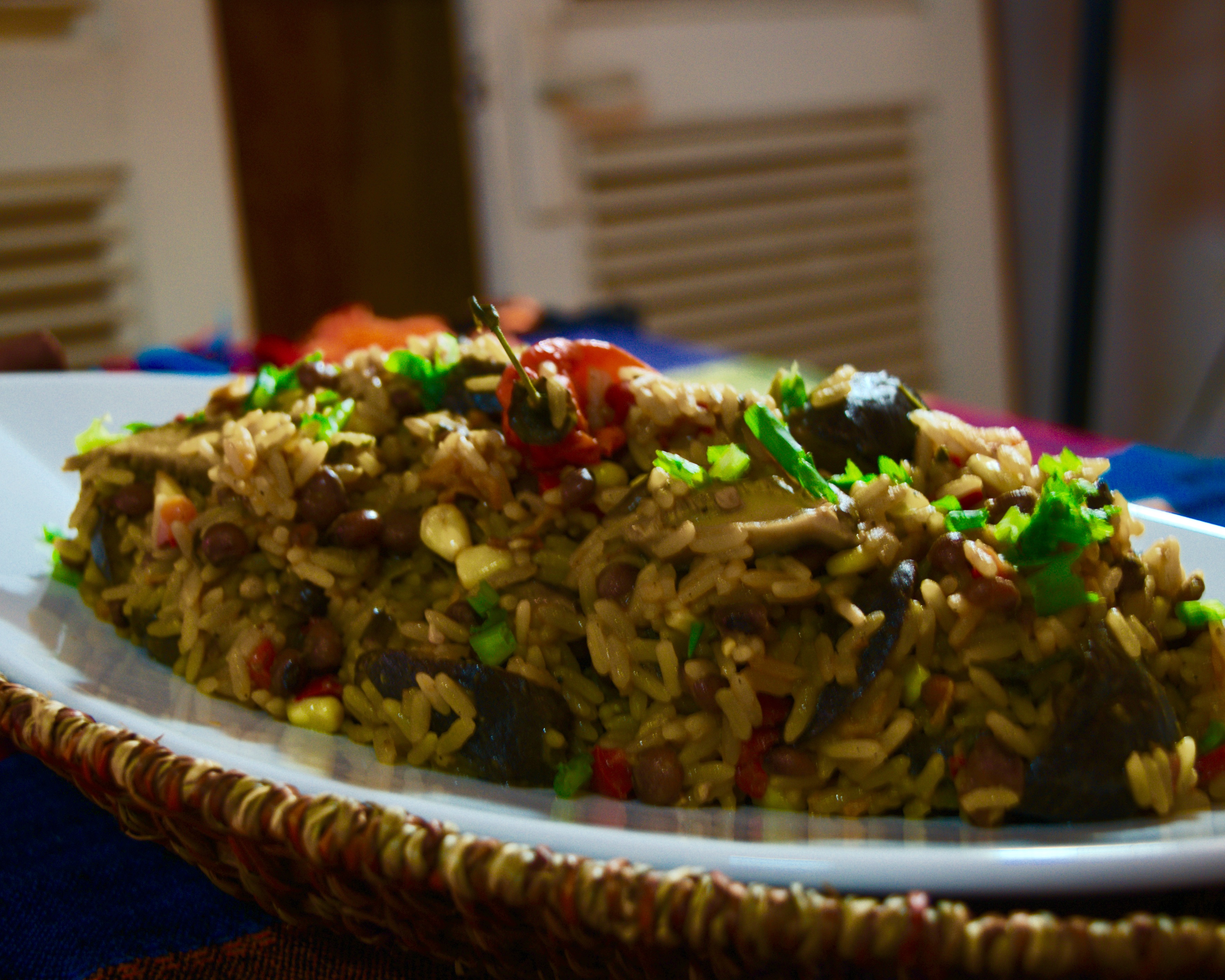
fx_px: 1797
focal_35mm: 50
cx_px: 546
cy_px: 489
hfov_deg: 37.6
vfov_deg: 30.5
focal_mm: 29
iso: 200
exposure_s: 1/6
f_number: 4.2
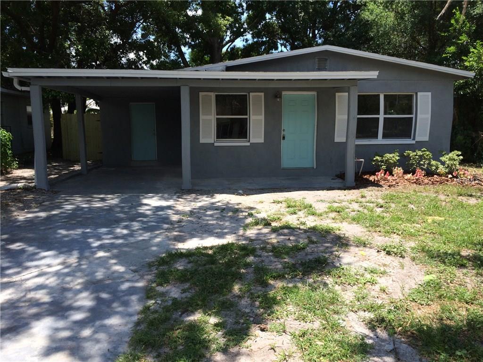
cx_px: 242
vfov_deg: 46.8
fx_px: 419
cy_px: 181
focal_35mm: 30
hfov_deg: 60.0
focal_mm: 4.12
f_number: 2.2
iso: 32
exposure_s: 1/1053
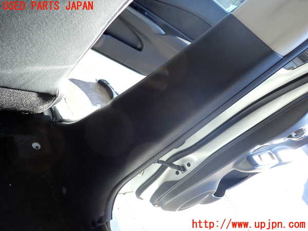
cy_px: 116
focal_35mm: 25
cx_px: 154
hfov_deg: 69.4
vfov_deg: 54.9
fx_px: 222
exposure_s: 1/160
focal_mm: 4.5
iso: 100
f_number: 2
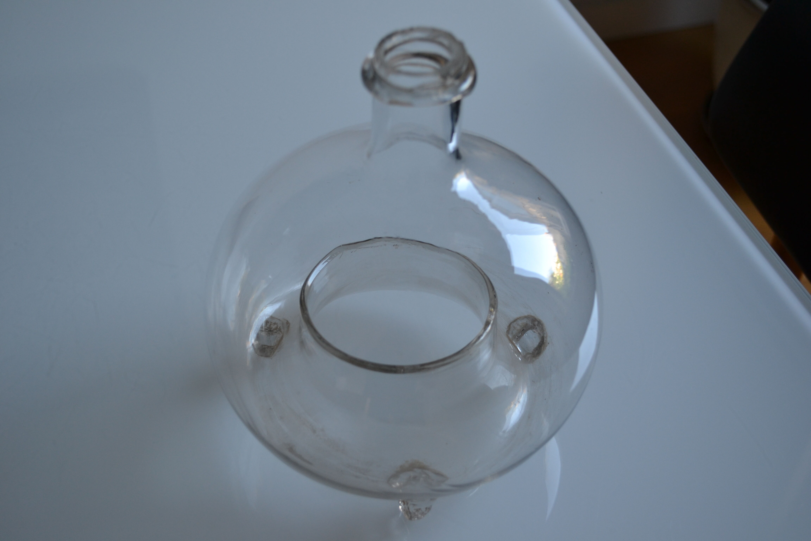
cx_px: 406
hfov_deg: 43.6
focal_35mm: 45
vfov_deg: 29.9
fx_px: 1014
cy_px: 270
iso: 400
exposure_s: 1/60
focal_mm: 30
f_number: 4.5
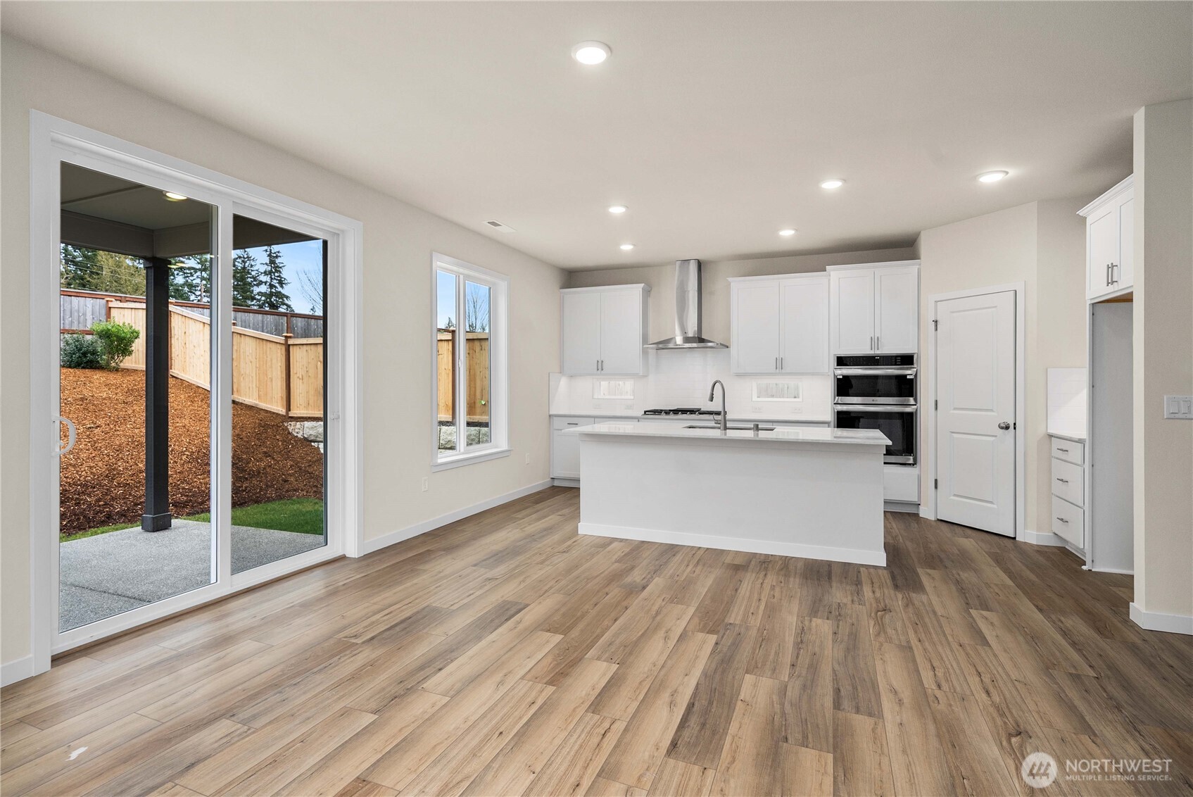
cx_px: 596
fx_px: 530
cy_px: 398
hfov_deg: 96.7
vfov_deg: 73.8
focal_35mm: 16
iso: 80
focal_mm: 16
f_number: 7.1
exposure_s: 1/80
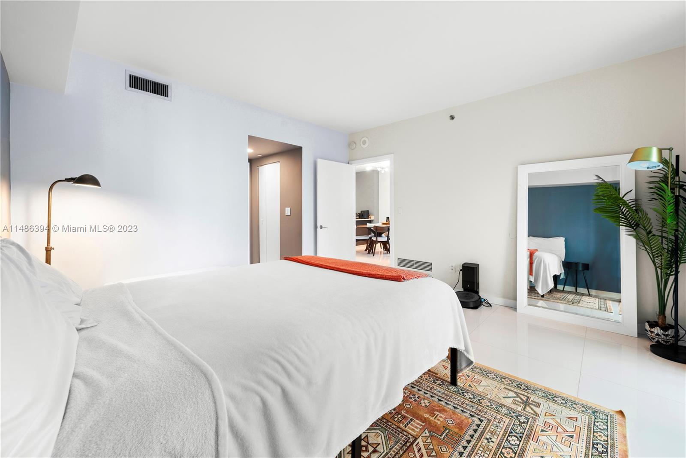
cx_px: 343
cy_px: 229
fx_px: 267
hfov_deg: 104.2
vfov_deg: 81.2
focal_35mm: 14
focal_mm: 14
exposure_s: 1/1.67
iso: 100
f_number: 8
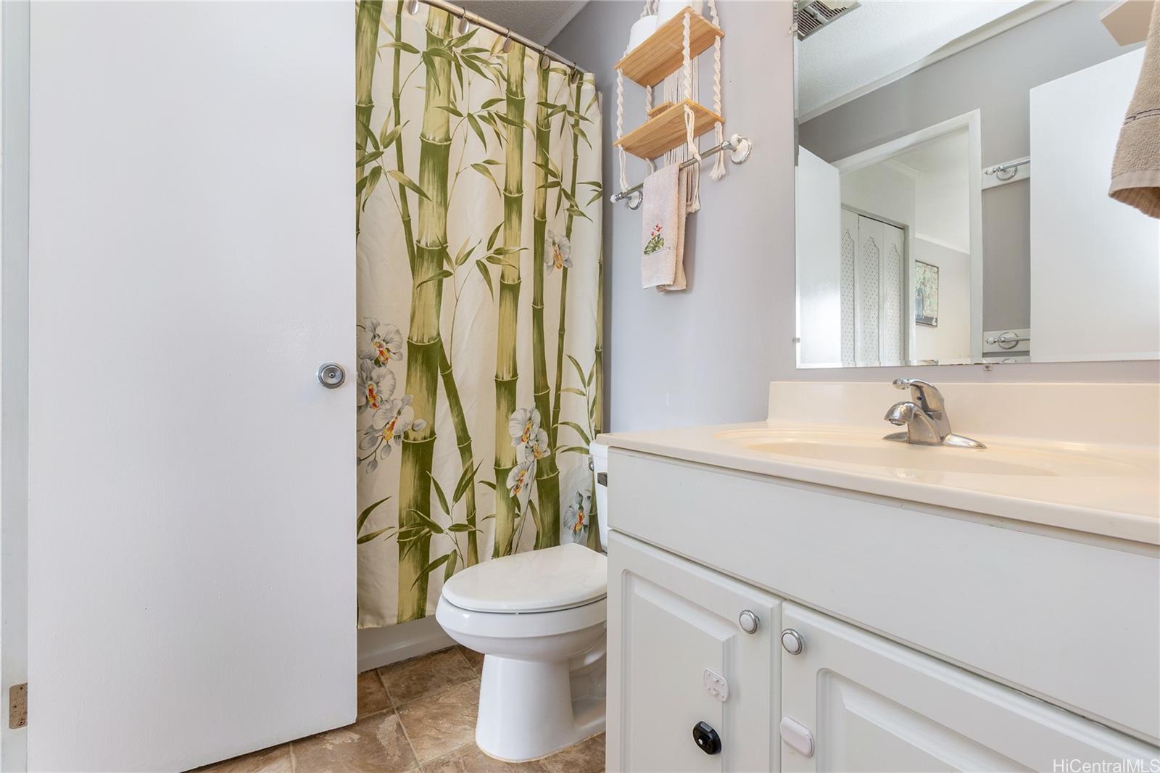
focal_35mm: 15
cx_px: 580
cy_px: 386
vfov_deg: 77.3
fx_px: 483
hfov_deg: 100.4
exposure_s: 1/5
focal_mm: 10
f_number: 8
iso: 100
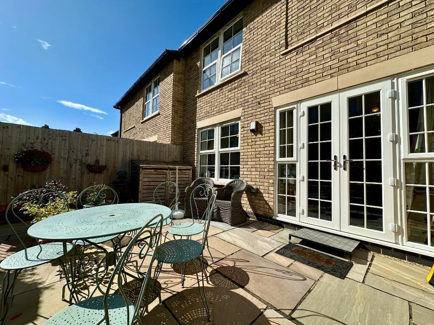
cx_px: 217
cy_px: 162
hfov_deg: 102.1
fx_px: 176
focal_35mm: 14
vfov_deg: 85.7
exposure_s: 1/1855
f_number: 2.2
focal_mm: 2.22
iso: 50
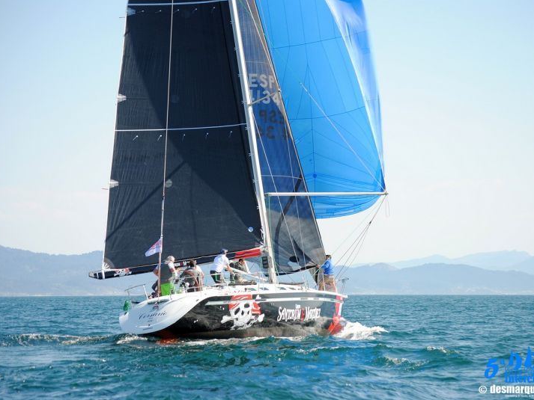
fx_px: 2253
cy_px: 200
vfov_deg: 10.2
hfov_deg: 13.5
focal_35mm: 146
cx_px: 269
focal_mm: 90
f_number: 5.6
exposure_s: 1/500
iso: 160
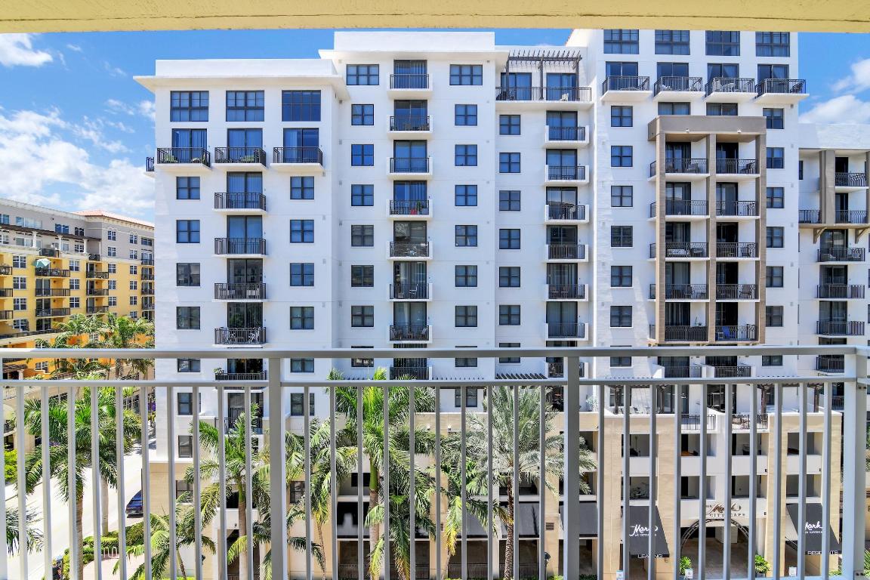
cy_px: 290
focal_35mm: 16
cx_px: 435
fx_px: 387
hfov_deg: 96.7
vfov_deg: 73.7
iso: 200
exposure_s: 1/250
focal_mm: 16
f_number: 8
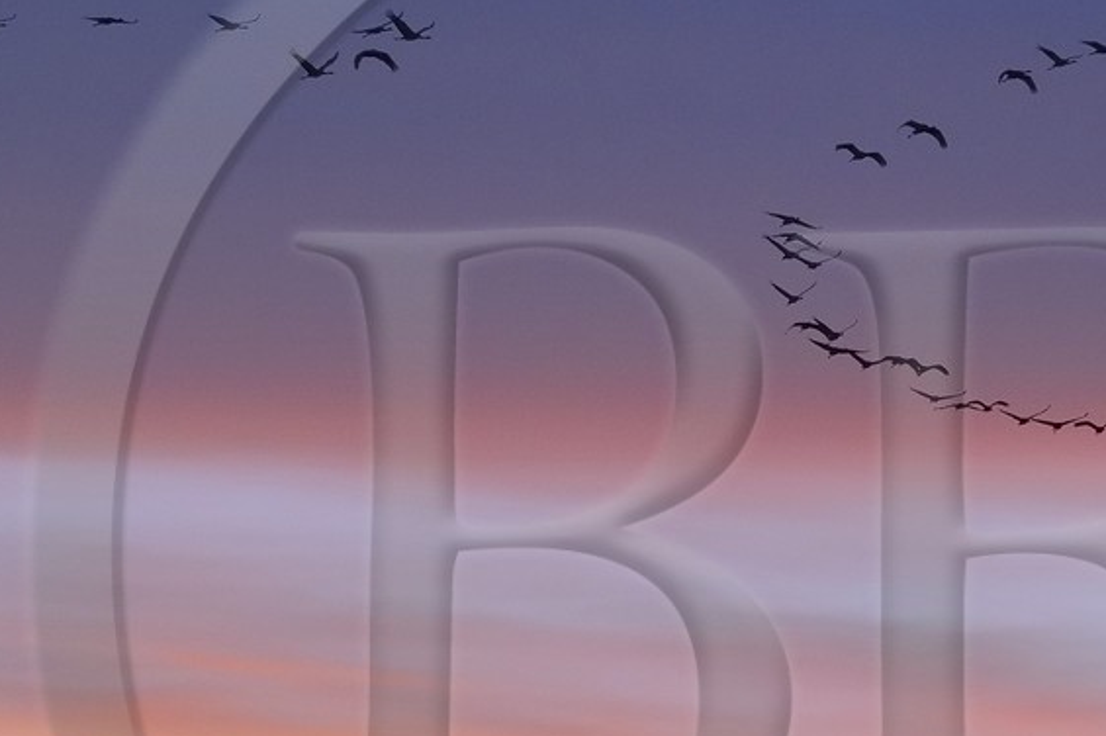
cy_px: 554
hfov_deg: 6.1
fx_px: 10439
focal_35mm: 340
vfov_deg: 4.0
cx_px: 832
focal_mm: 120
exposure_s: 1/250
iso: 1600
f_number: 5.6
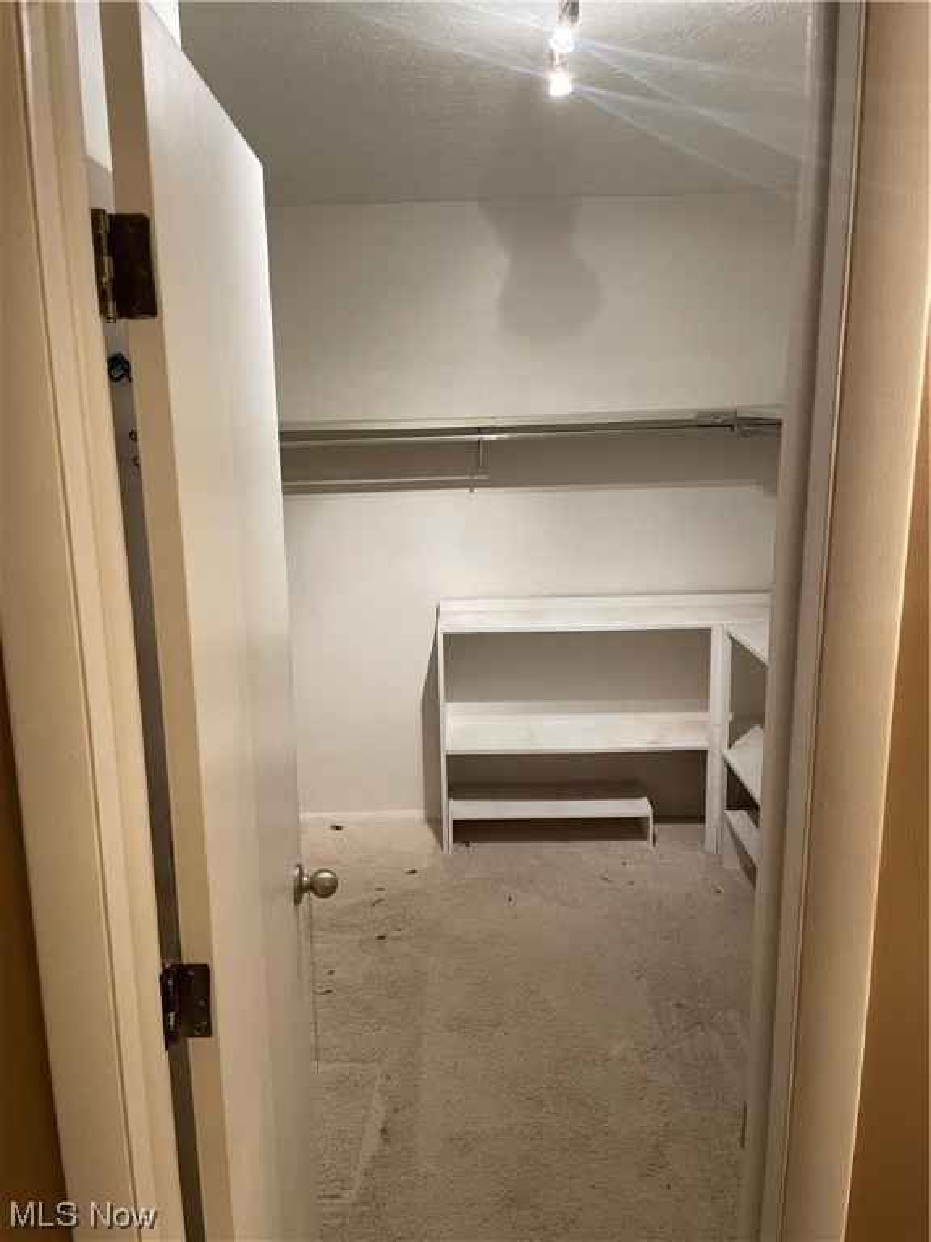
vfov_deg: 67.3
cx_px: 466
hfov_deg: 53.1
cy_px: 621
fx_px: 932
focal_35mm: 26
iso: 125
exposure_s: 1/60
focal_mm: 4.2
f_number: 1.6
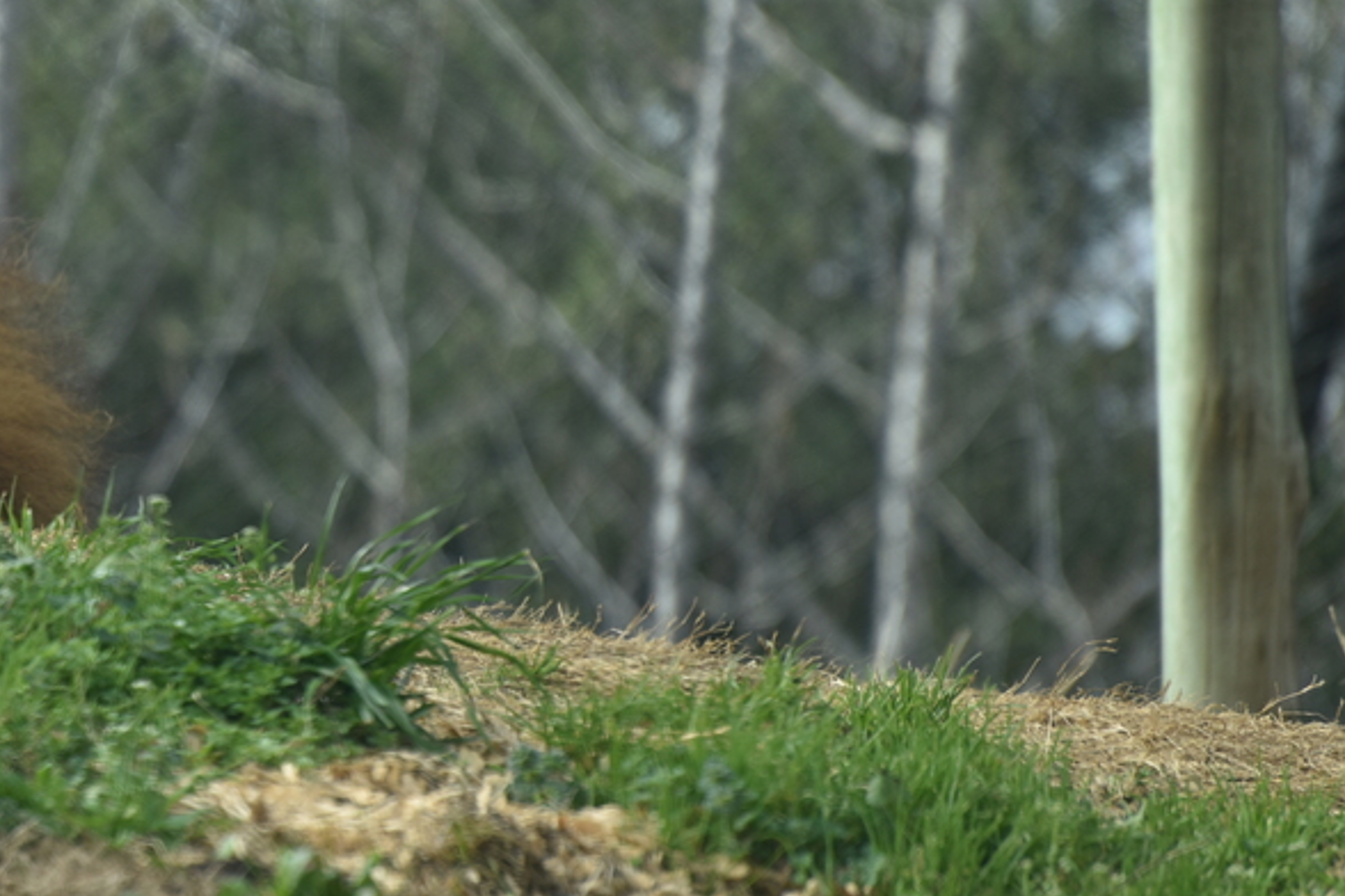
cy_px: 329
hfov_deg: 3.2
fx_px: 24395
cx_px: -55
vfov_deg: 2.1
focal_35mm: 653
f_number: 5.6
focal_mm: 300
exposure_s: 1/640
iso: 320
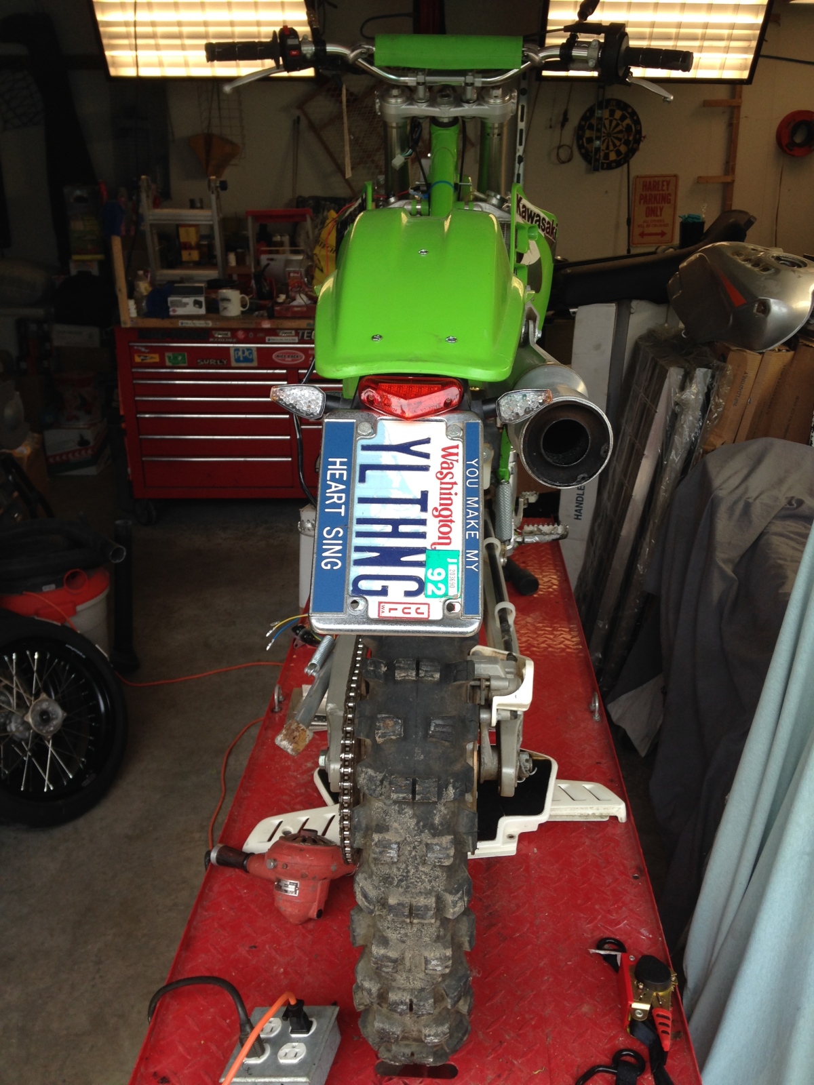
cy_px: 542
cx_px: 407
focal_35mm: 33
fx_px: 1035
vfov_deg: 55.4
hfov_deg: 42.9
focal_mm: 4.12
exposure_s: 1/163
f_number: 2.4
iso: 50
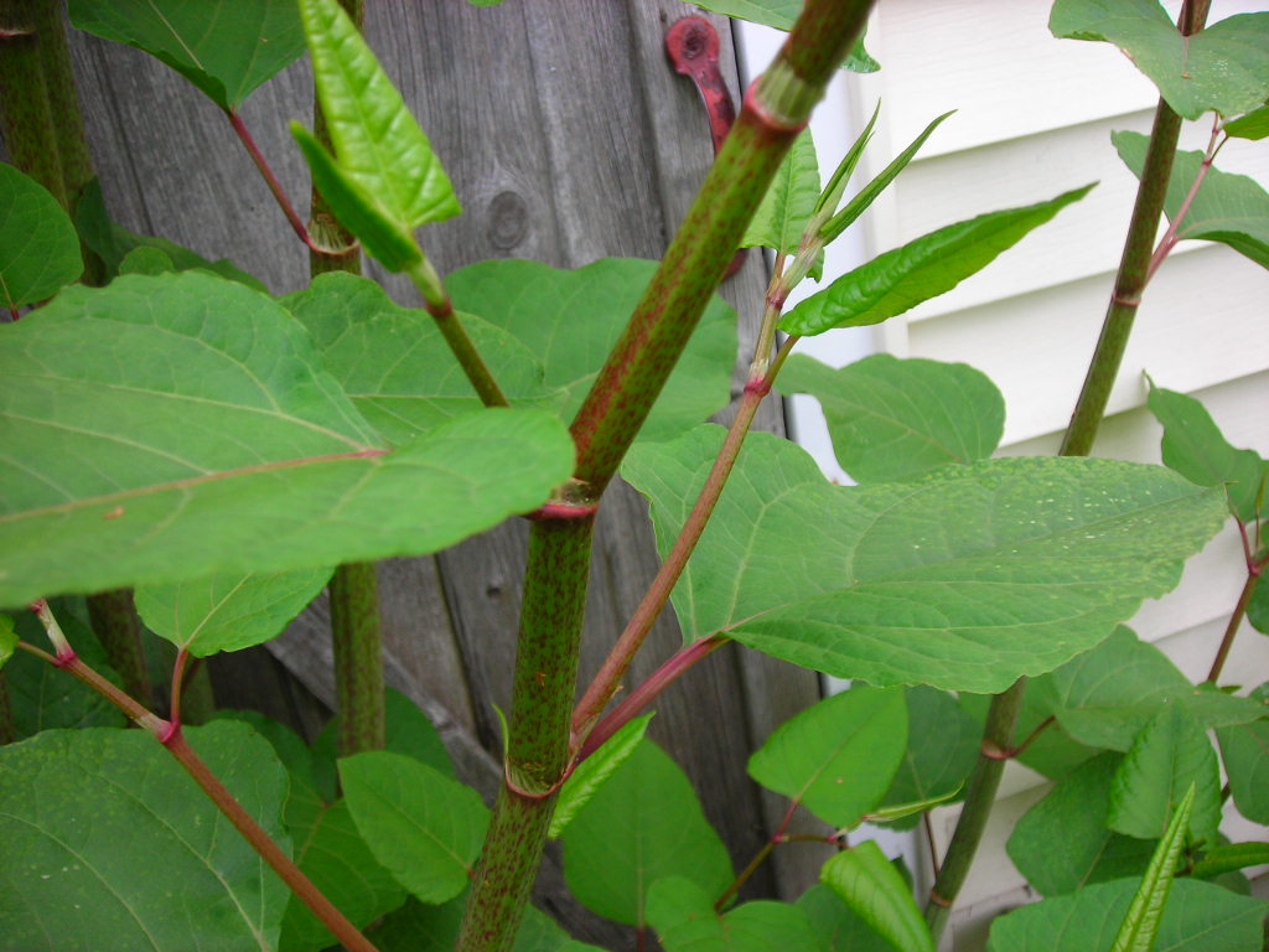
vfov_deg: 37.7
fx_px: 1393
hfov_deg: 49.0
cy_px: 476
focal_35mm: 38
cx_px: 634
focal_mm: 6.3
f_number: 3.2
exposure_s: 1/69
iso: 50
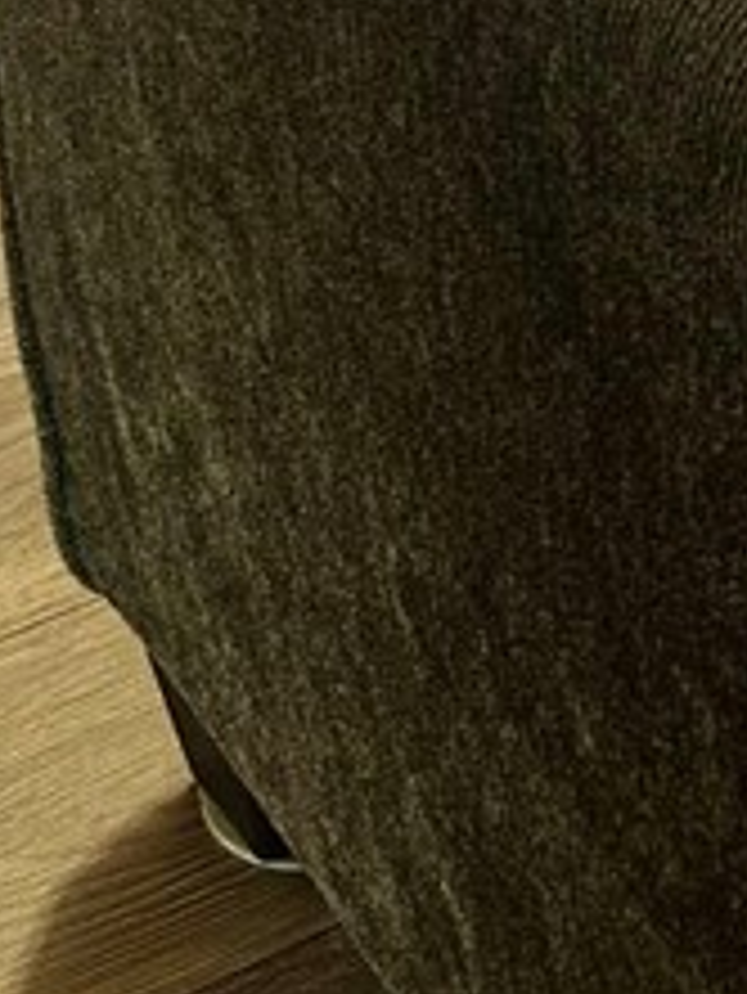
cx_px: 234
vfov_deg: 14.0
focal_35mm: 111
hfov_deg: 13.3
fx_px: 3191
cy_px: -1178
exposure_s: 1/60
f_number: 1.78
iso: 200
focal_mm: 6.86
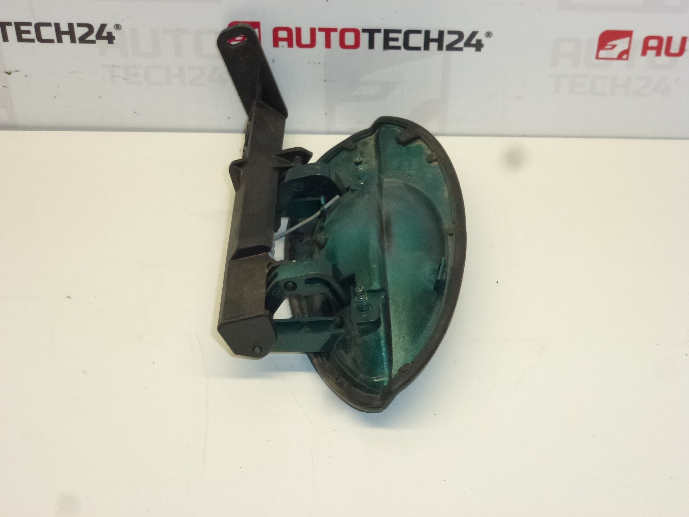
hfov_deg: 36.8
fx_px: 1035
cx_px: 344
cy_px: 258
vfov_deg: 28.0
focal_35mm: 52
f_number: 4.3
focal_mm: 9.4
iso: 400
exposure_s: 1/200
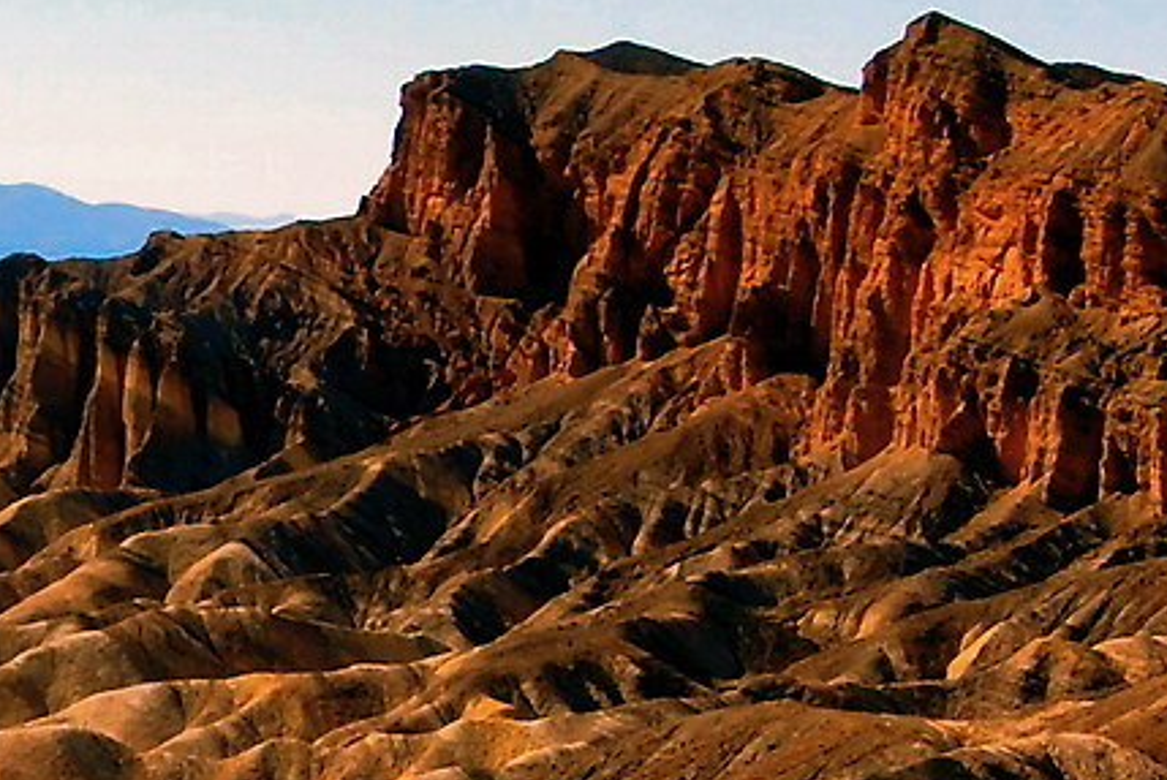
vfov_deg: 9.1
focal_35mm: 151
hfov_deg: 13.2
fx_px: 4900
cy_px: 421
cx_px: -226
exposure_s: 1/250
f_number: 8
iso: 100
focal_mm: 18
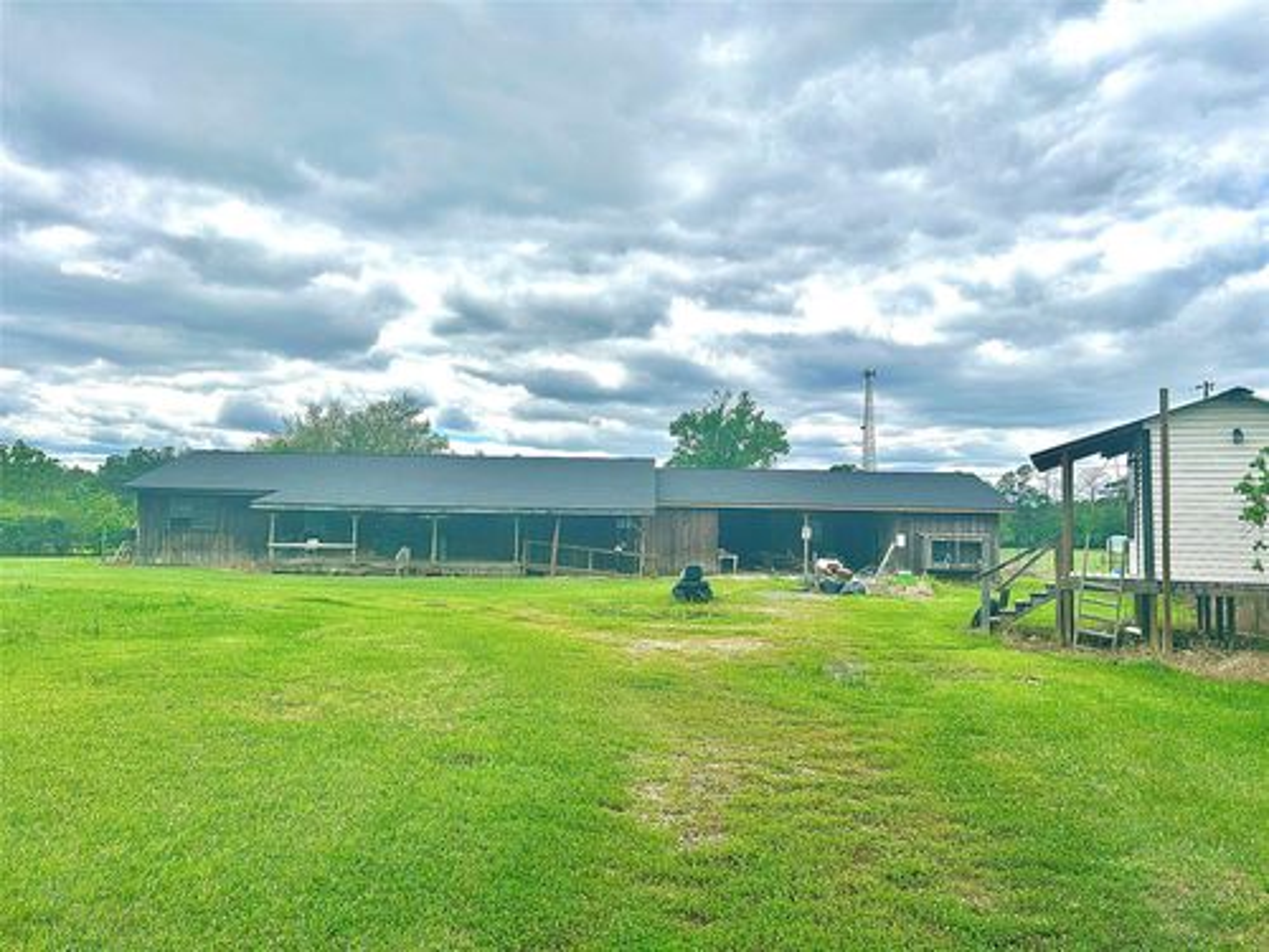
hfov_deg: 67.3
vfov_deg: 53.1
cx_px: 634
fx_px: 953
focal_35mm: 26
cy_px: 476
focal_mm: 5.7
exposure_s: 1/6579
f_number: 1.5
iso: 50
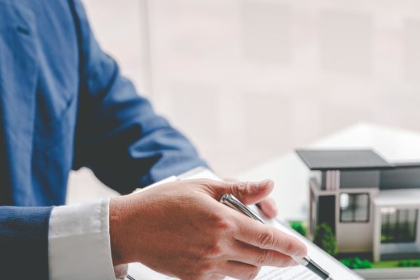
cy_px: 262
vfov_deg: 10.9
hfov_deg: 16.4
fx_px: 1454
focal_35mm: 125
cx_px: 306
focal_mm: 63.3
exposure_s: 1/200
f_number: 2.8
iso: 250
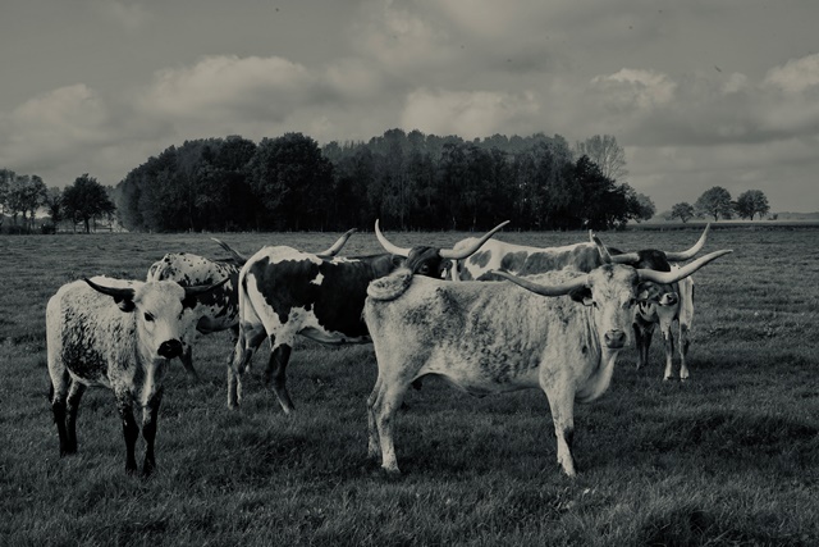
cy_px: 274
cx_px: 410
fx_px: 1138
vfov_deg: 27.0
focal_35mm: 50
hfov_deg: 39.6
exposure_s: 1/80
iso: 500
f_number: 22
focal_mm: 50
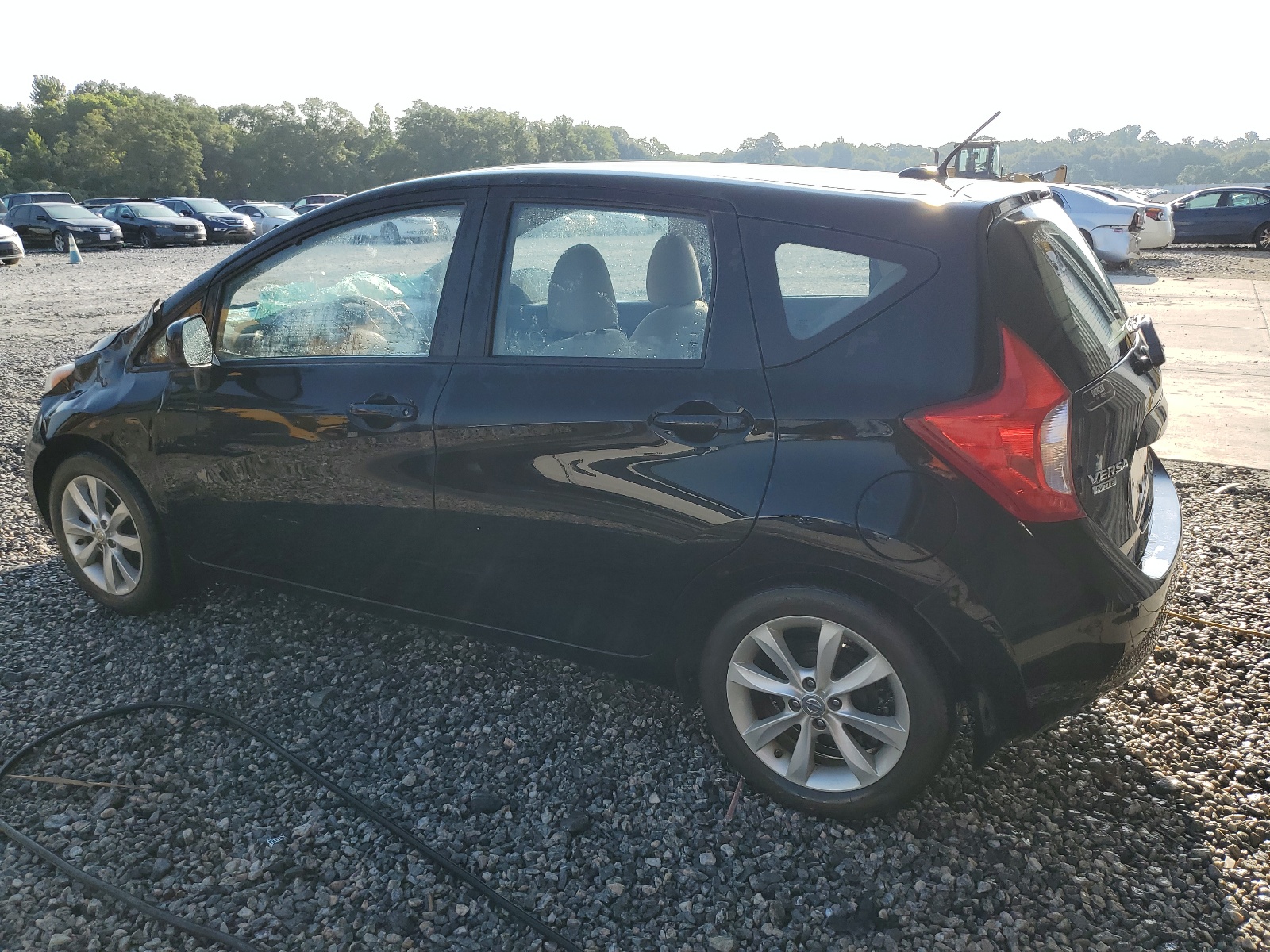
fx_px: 954
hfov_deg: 67.3
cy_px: 476
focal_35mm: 26
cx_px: 635
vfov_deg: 53.1
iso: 50
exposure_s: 1/1667
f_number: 1.5
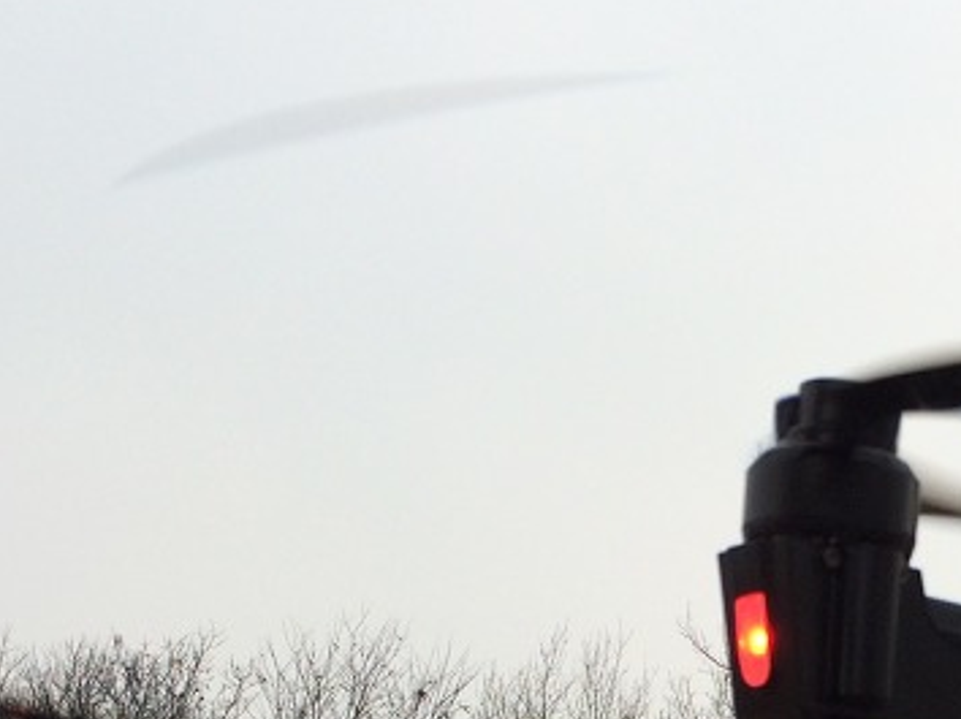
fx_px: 2330
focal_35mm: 84
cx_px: 823
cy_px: 1009
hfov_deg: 22.8
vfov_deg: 16.3
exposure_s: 1/1080
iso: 32
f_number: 2.2
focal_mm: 4.15
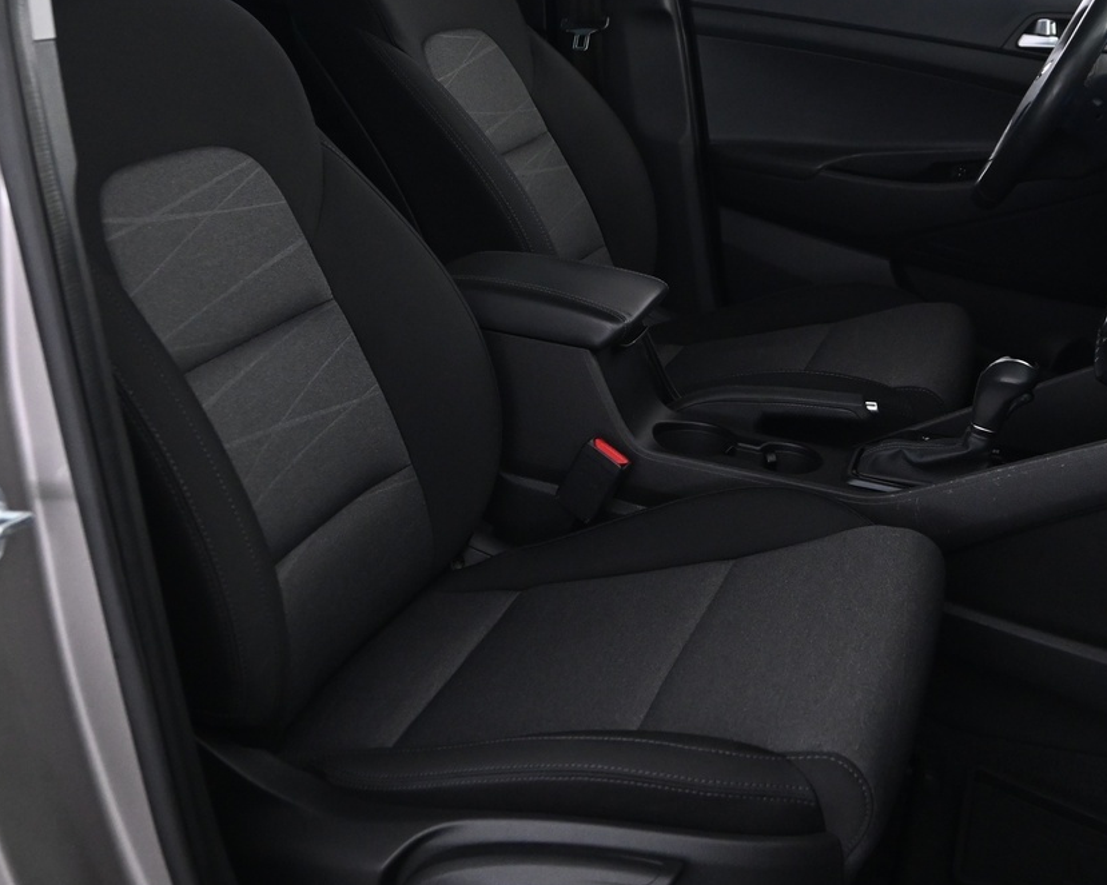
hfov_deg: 41.9
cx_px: 626
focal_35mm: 44
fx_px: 1441
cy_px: 318
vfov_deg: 33.9
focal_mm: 16
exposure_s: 1/15
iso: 1600
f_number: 3.5
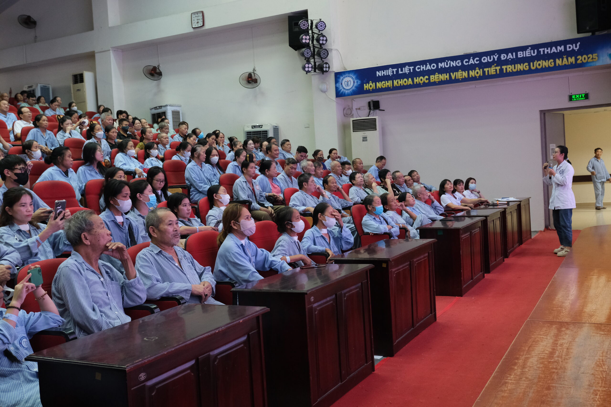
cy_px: 204
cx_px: 306
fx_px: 628
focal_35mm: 37
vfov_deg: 35.9
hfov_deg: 51.9
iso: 2000
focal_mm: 24.9
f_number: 4.4
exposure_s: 1/60
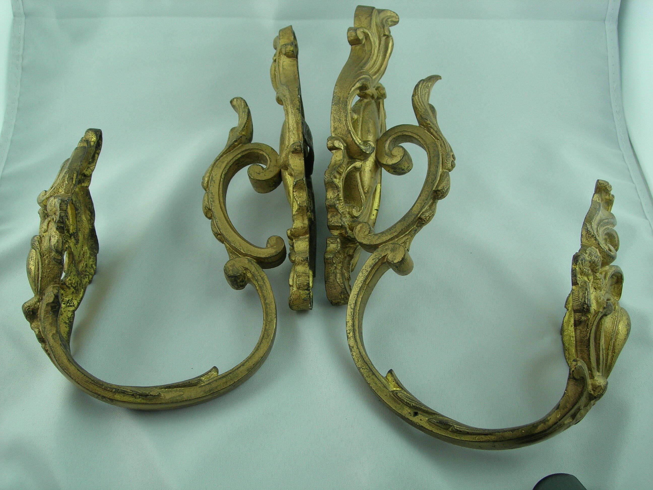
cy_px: 245
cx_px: 326
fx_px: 717
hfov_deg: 49.0
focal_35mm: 38
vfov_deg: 37.7
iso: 64
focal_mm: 7.8
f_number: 4.8
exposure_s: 1/78
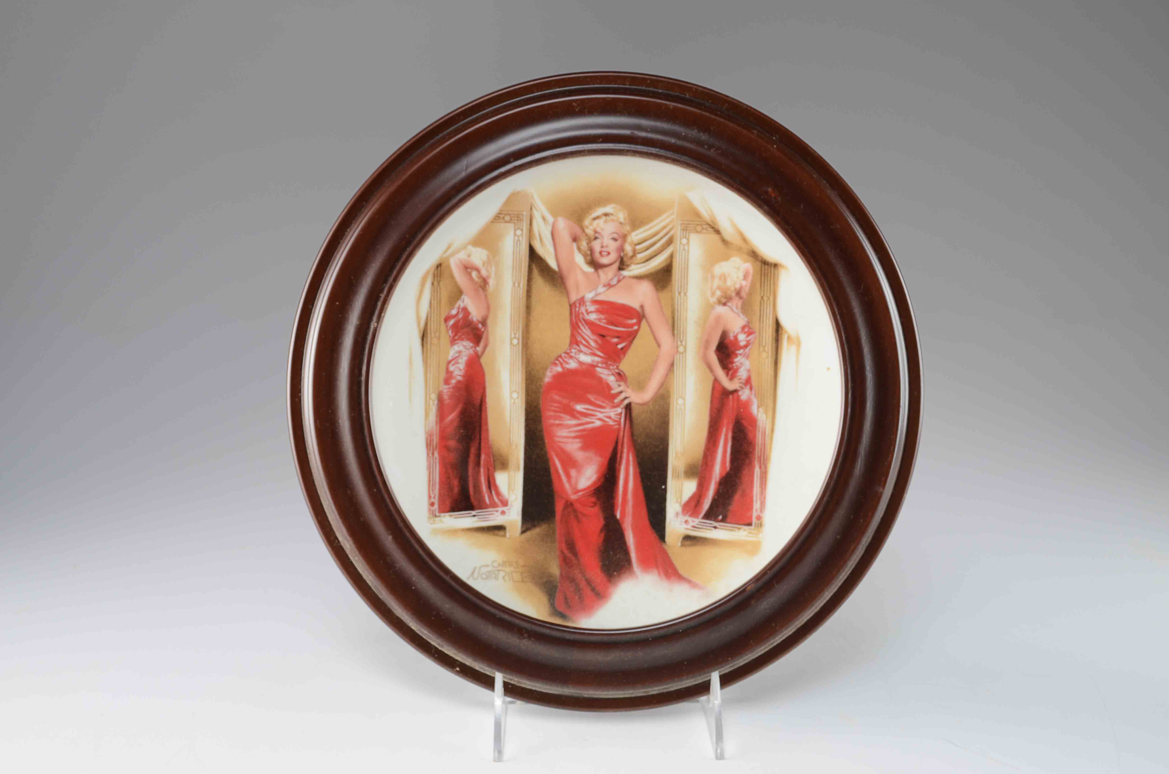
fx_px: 1264
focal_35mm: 39
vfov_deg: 34.1
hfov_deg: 49.6
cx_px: 584
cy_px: 387
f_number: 8
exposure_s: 1/80
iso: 100
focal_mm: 26
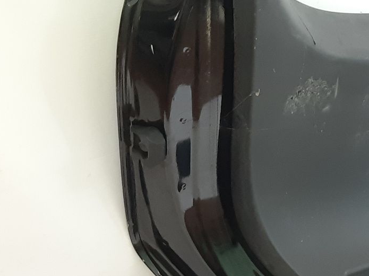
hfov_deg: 28.1
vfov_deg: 22.2
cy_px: 134
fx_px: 703
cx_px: 345
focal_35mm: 66
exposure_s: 1/25
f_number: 1.7
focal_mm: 3.93
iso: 200
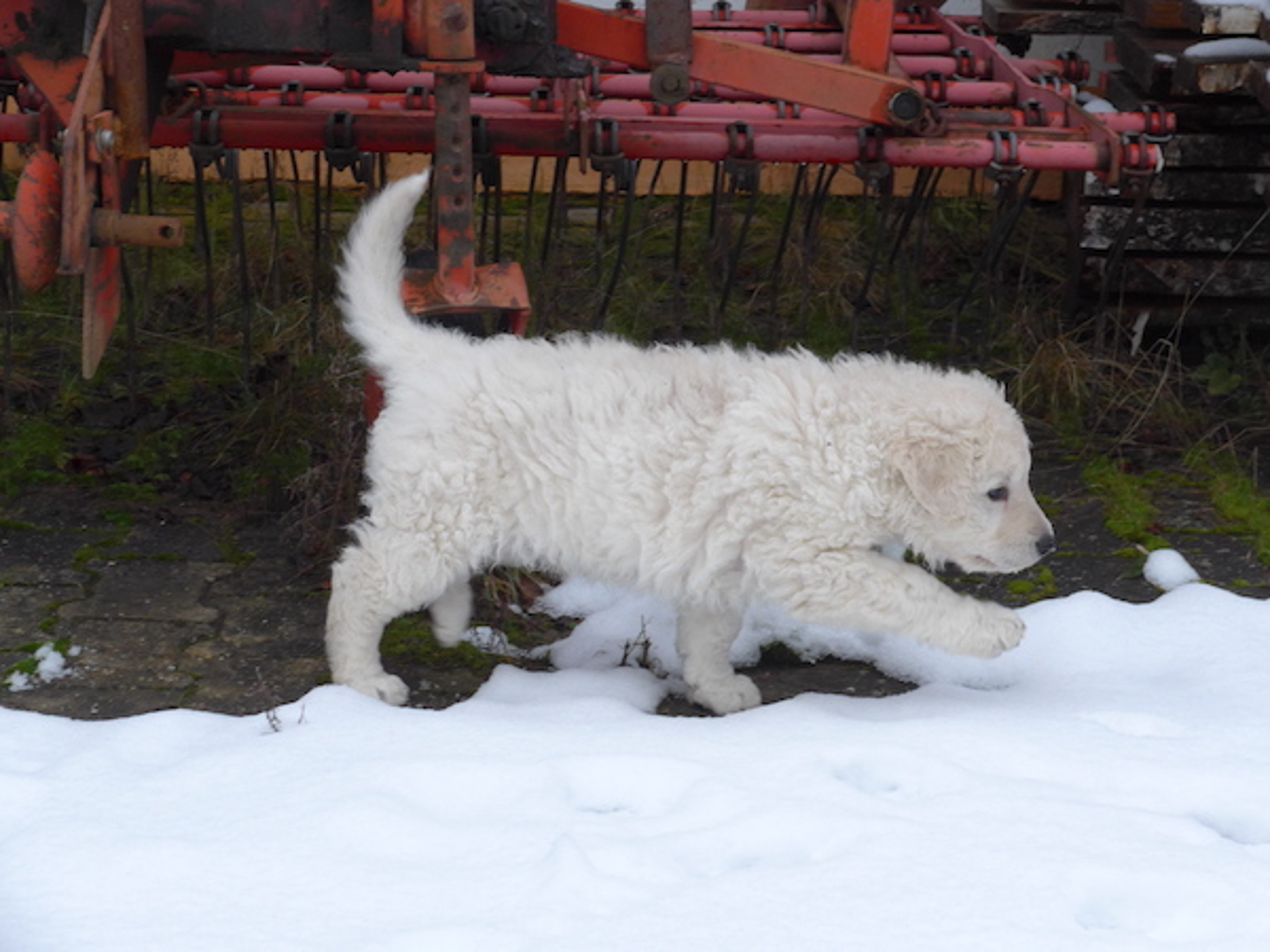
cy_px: 476
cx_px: 635
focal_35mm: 80
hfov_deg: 24.4
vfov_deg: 18.4
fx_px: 2935
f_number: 7.1
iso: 400
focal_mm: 17
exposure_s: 1/250
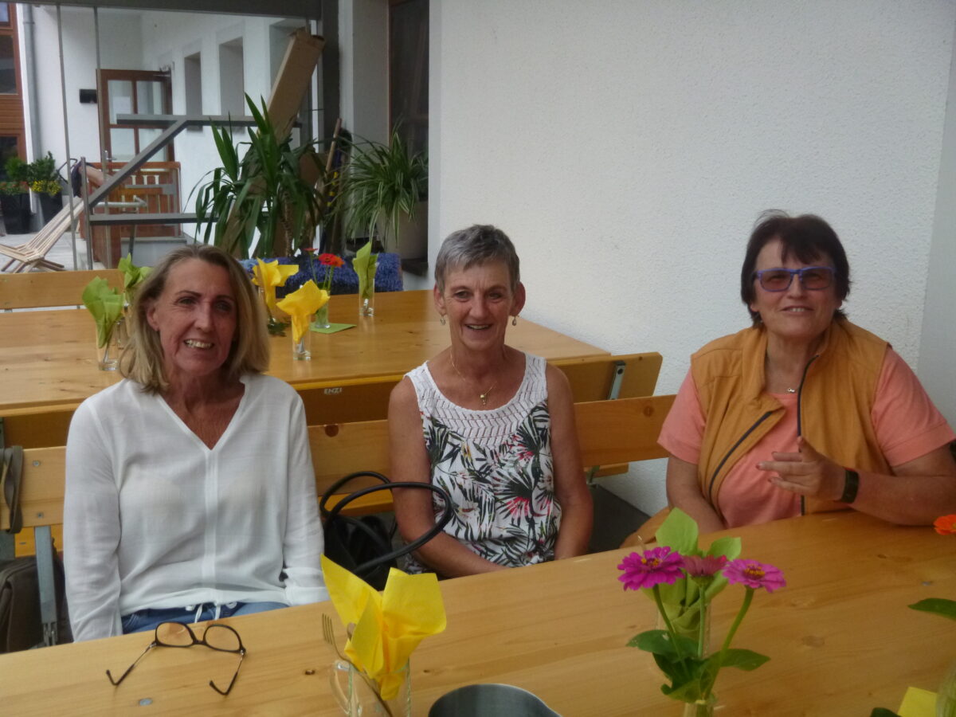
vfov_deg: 39.7
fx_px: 994
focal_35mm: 36
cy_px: 358
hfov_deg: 51.4
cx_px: 478
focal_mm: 6.4
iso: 320
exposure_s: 1/500
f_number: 4.4
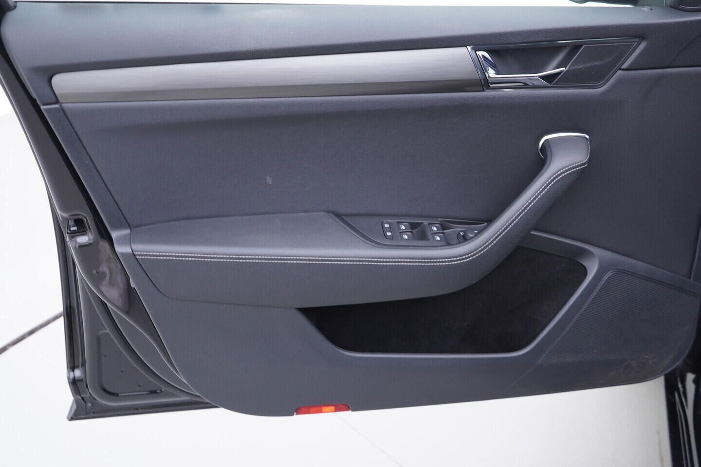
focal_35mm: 36
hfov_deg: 53.1
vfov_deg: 36.9
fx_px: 701
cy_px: 234
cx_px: 350
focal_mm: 24
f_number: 2.8
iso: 200
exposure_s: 1/40
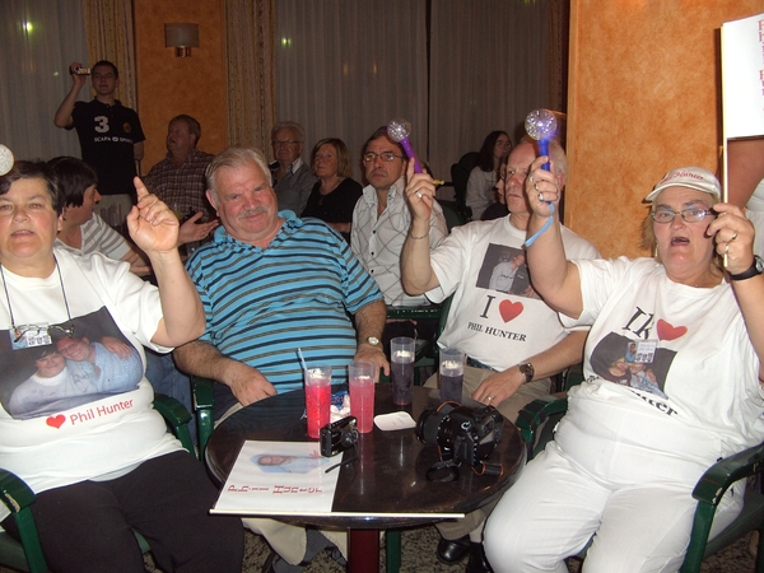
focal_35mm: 37
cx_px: 382
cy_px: 286
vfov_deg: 38.7
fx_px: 817
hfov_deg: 50.1
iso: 100
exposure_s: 1/50
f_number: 2.8
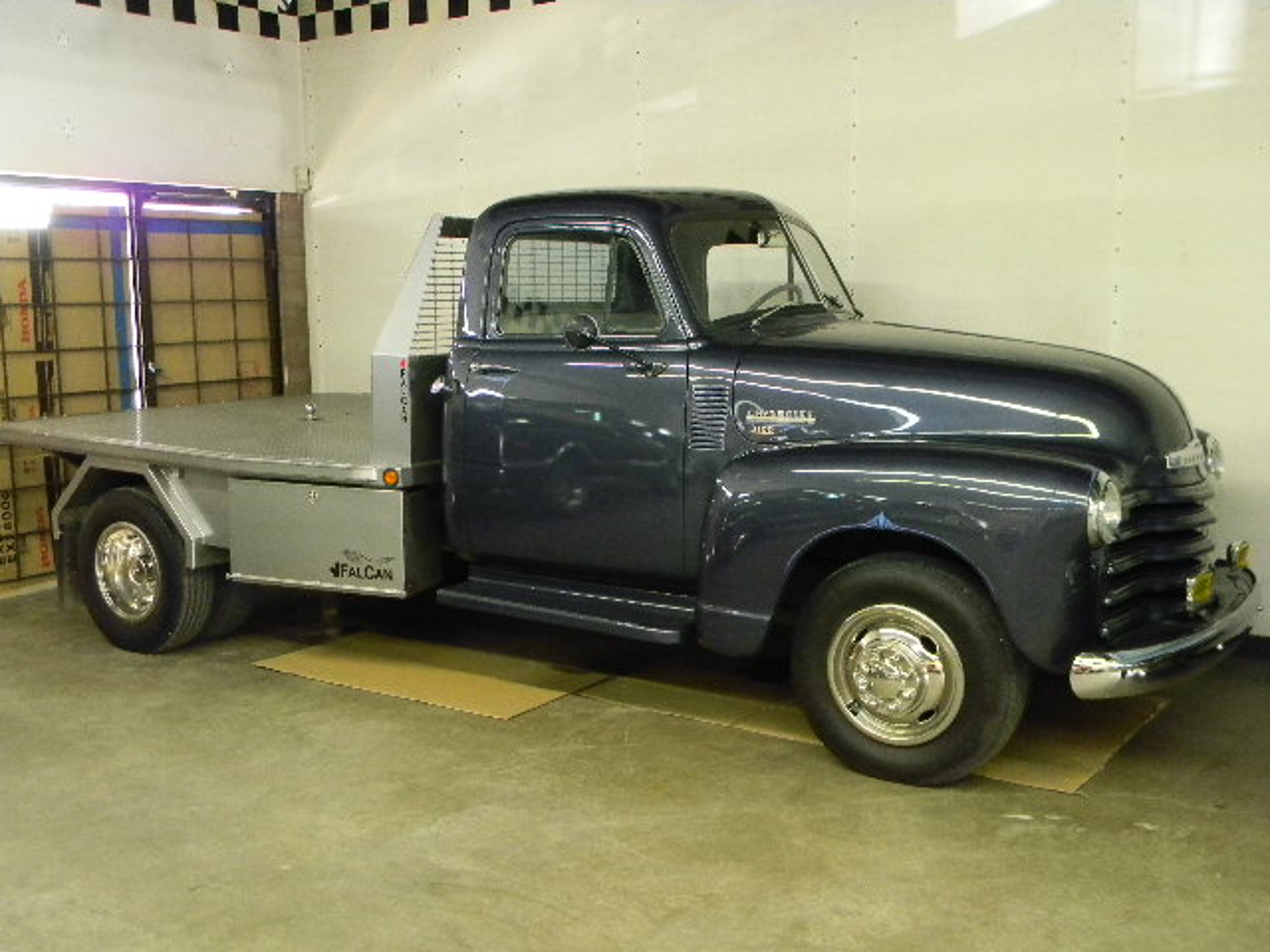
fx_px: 1321
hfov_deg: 51.4
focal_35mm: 36
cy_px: 476
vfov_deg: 39.7
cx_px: 635
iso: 200
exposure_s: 1/5.1
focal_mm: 6.4
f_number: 3.7
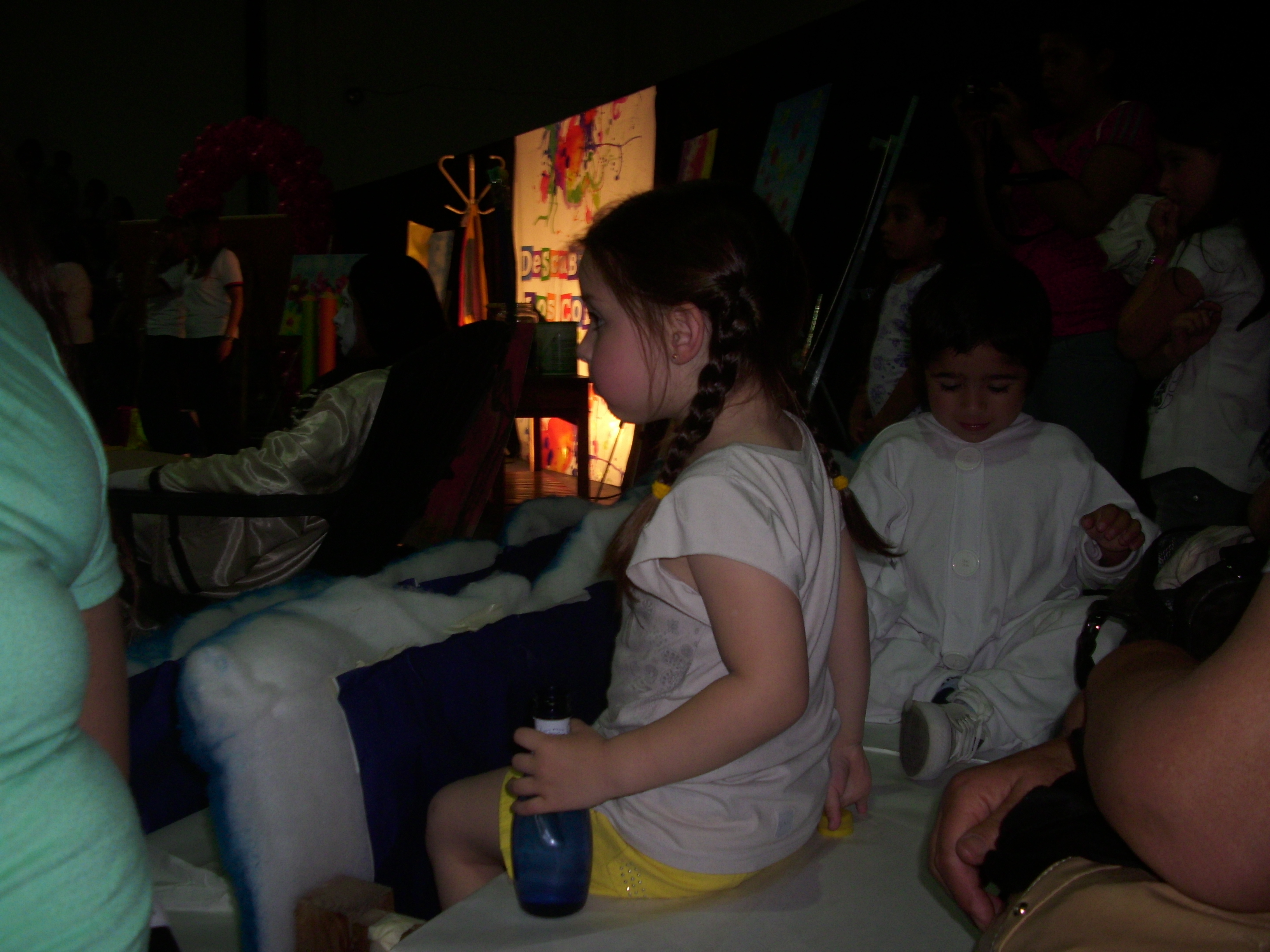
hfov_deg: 58.4
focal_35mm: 31
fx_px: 1137
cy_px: 476
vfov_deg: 45.4
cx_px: 635
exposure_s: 1/30
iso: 50
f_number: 2.8
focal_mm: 6.2
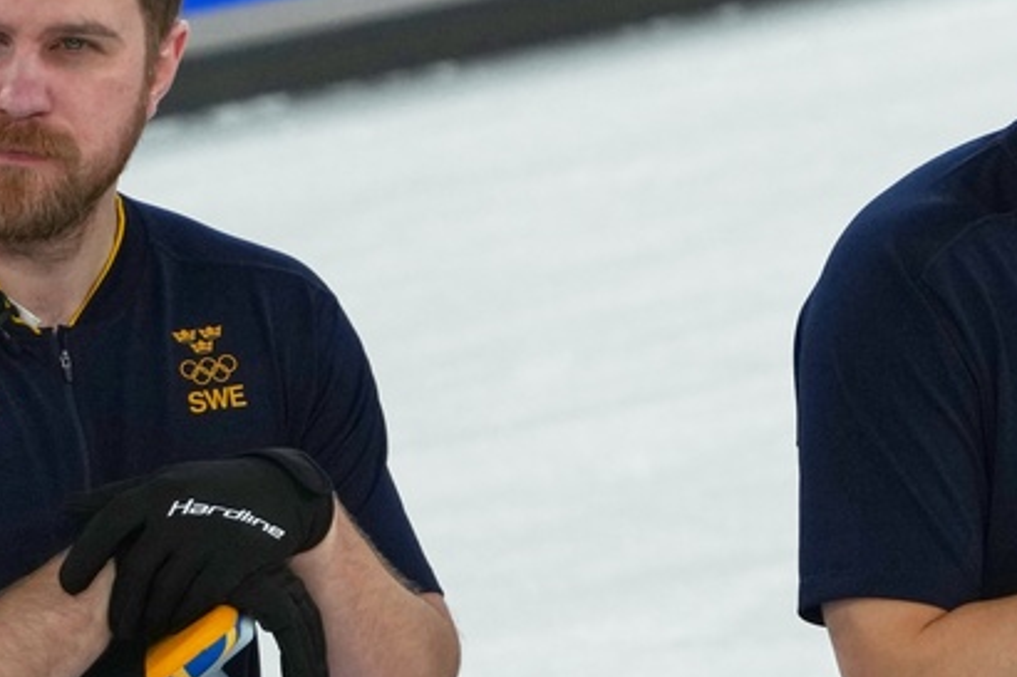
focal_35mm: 1965
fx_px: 55486
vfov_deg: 0.7
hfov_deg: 1.1
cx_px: 938
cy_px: 522
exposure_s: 1/1000
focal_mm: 524
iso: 1250
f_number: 6.3
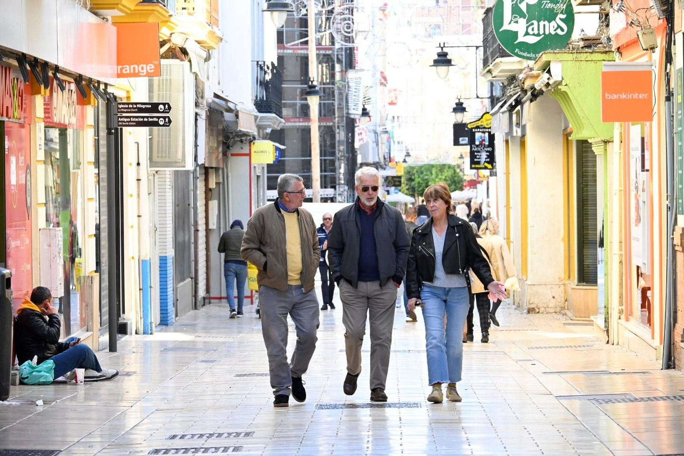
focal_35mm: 165
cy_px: 228
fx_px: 3135
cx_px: 342
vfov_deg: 8.3
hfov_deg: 12.5
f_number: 6.3
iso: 2000
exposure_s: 1/400
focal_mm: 110
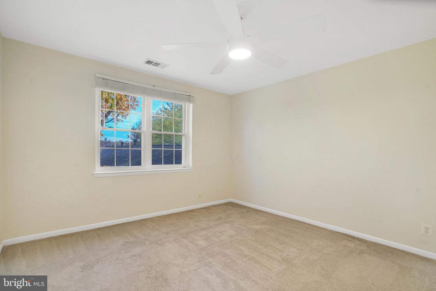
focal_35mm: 16
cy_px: 146
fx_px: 194
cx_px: 218
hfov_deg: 96.7
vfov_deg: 73.7
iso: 1250
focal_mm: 16
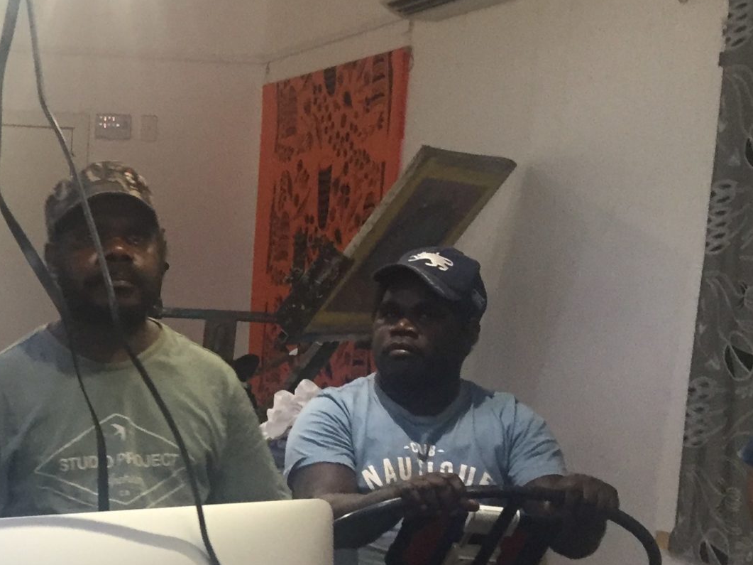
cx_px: -40
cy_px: 413
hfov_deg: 26.0
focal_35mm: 70
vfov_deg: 20.9
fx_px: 1522
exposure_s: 1/33
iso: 200
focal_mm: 4.15
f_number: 2.2
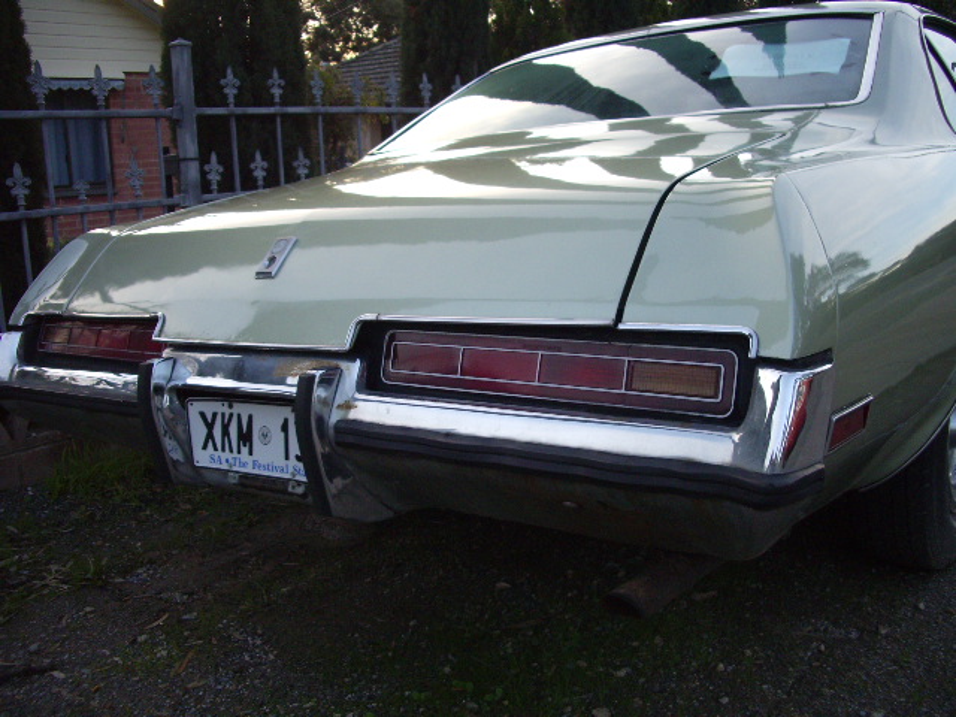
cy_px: 358
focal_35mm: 35
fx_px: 967
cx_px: 478
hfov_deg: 52.6
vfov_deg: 40.7
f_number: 2.6
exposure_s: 1/100
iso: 160
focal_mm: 5.8
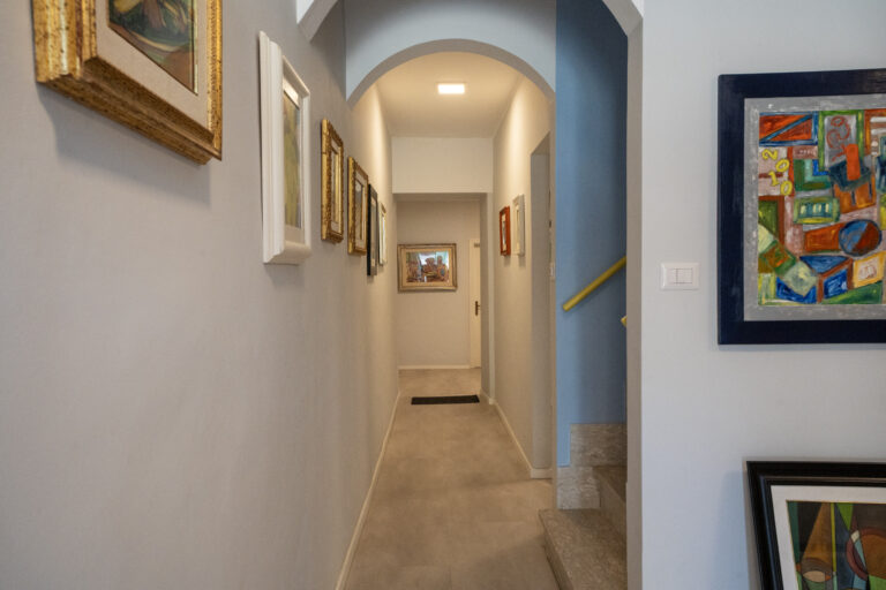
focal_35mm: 28
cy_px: 295
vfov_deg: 46.4
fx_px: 689
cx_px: 443
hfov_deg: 65.5
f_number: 10
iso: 3200
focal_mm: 28
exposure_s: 1/100
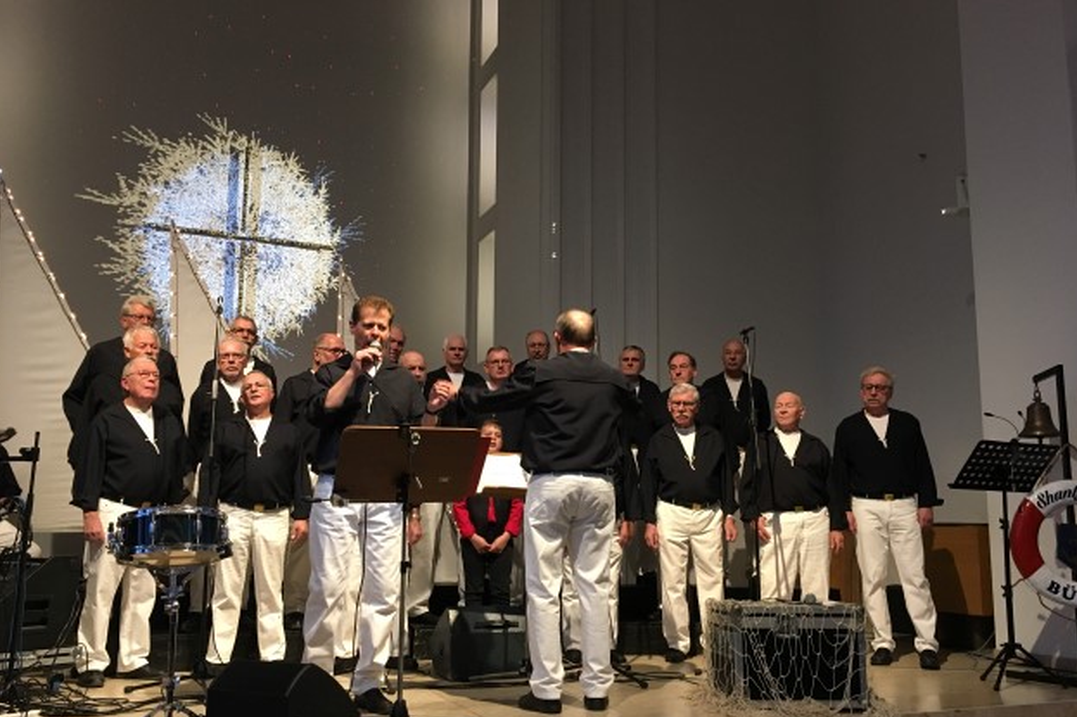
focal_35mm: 31
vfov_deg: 42.2
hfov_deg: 60.3
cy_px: 401
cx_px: 539
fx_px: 927
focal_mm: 4.15
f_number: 2.2
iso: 200
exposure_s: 1/33
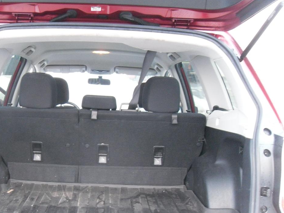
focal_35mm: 48
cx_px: 95
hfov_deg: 39.2
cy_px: 142
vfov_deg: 30.1
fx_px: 394
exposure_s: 1/8
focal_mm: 6.3
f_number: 3.5
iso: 400
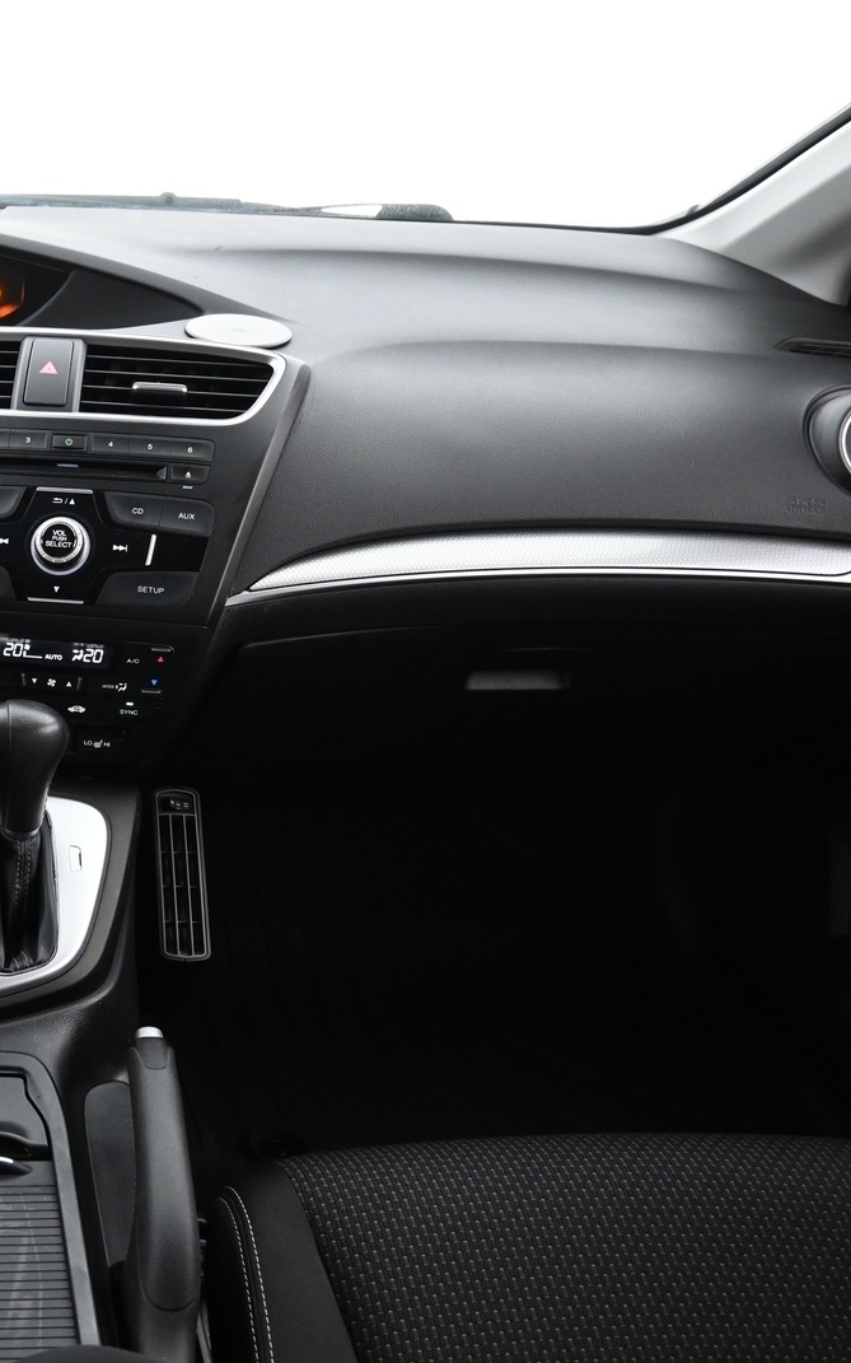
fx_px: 1374
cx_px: -47
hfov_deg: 31.2
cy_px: 683
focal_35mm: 37
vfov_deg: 52.8
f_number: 3.5
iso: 2000
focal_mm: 16
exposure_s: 1/25
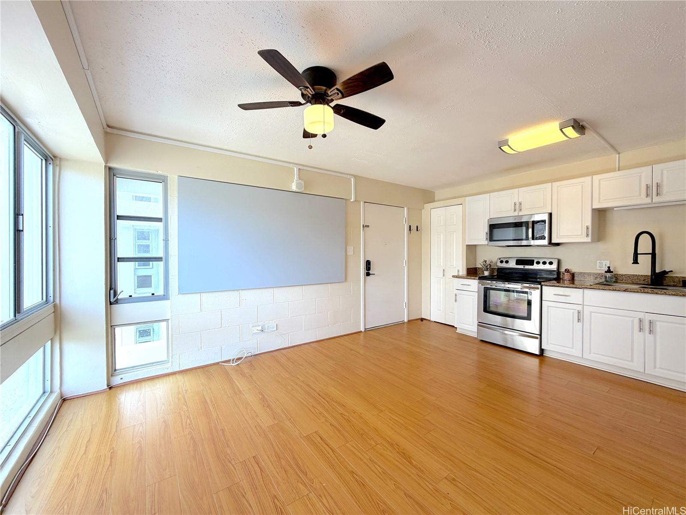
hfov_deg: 102.1
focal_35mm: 14
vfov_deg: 85.7
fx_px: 277
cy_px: 258
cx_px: 343
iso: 50
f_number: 2.2
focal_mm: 2.22
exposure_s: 1/120
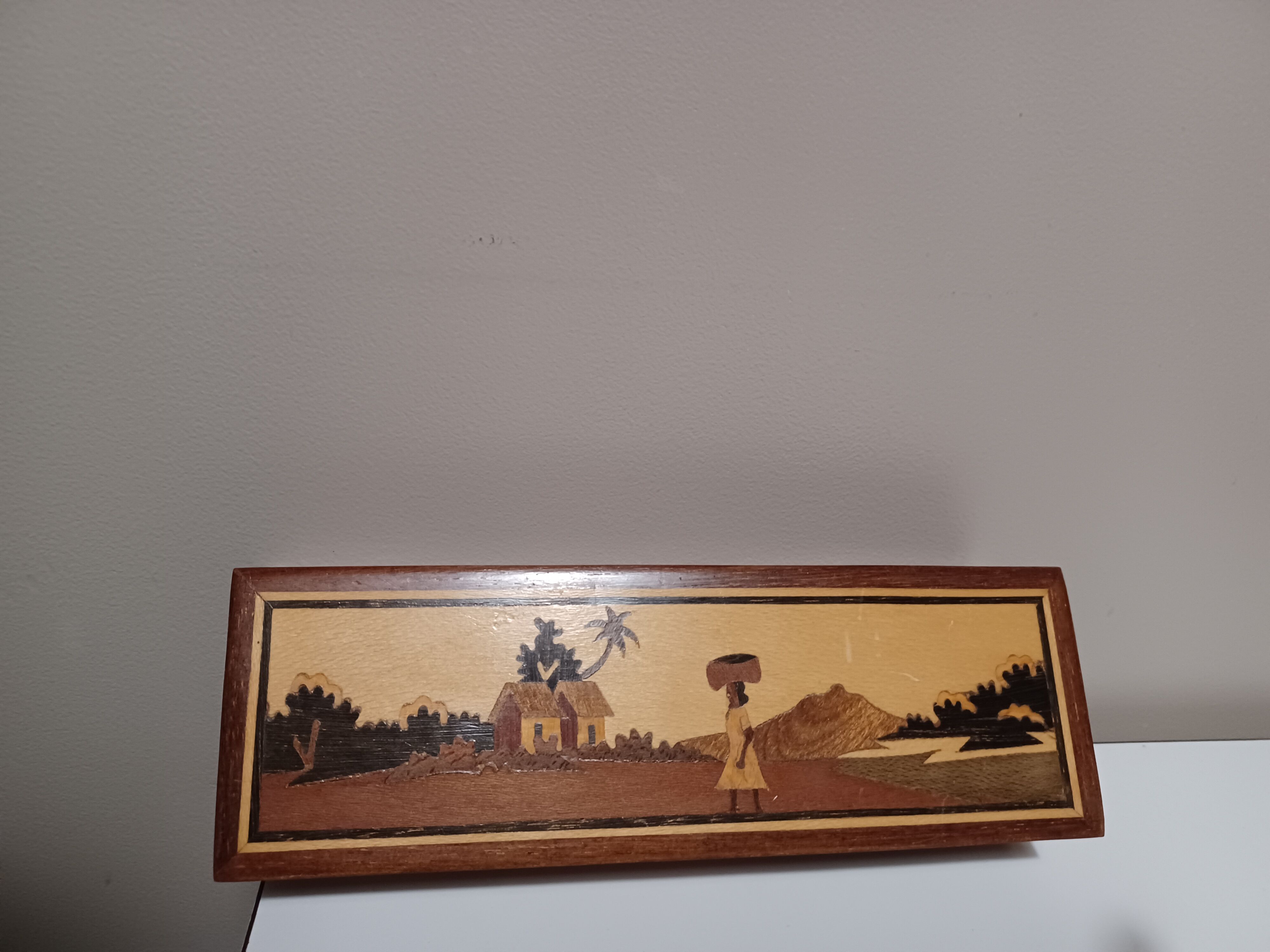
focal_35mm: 25
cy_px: 476
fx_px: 917
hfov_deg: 69.4
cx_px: 635
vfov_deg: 54.9
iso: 800
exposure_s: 1/25
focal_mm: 4.6
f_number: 1.8
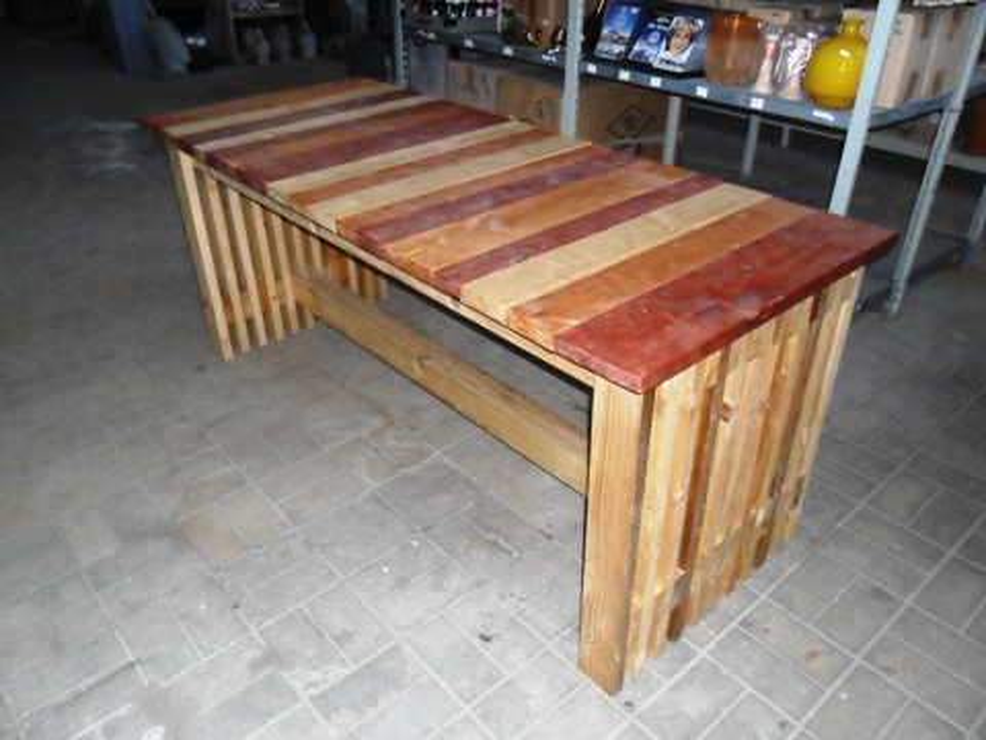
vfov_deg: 51.4
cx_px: 493
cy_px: 370
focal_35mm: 27
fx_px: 769
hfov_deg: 65.3
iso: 400
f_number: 3.5
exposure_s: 1/45
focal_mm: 4.9
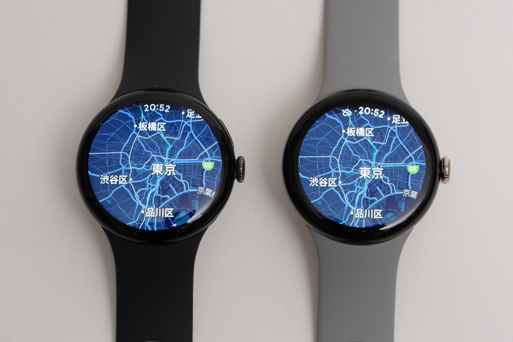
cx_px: 256
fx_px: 1767
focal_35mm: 124
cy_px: 171
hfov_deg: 16.5
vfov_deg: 11.1
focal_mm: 60
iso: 400
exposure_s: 1/30
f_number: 7.1
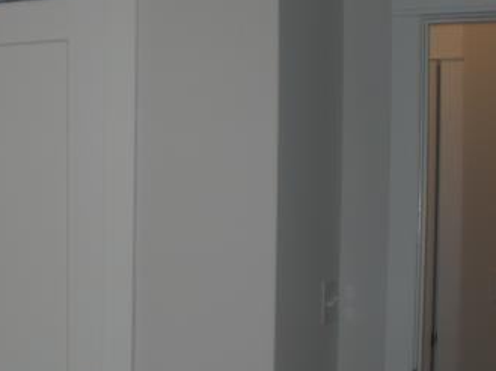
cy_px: 265
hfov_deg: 25.6
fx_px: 1059
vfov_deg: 19.8
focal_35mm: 74
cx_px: 54
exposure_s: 1/60
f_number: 3.1
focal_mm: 6.3
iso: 50
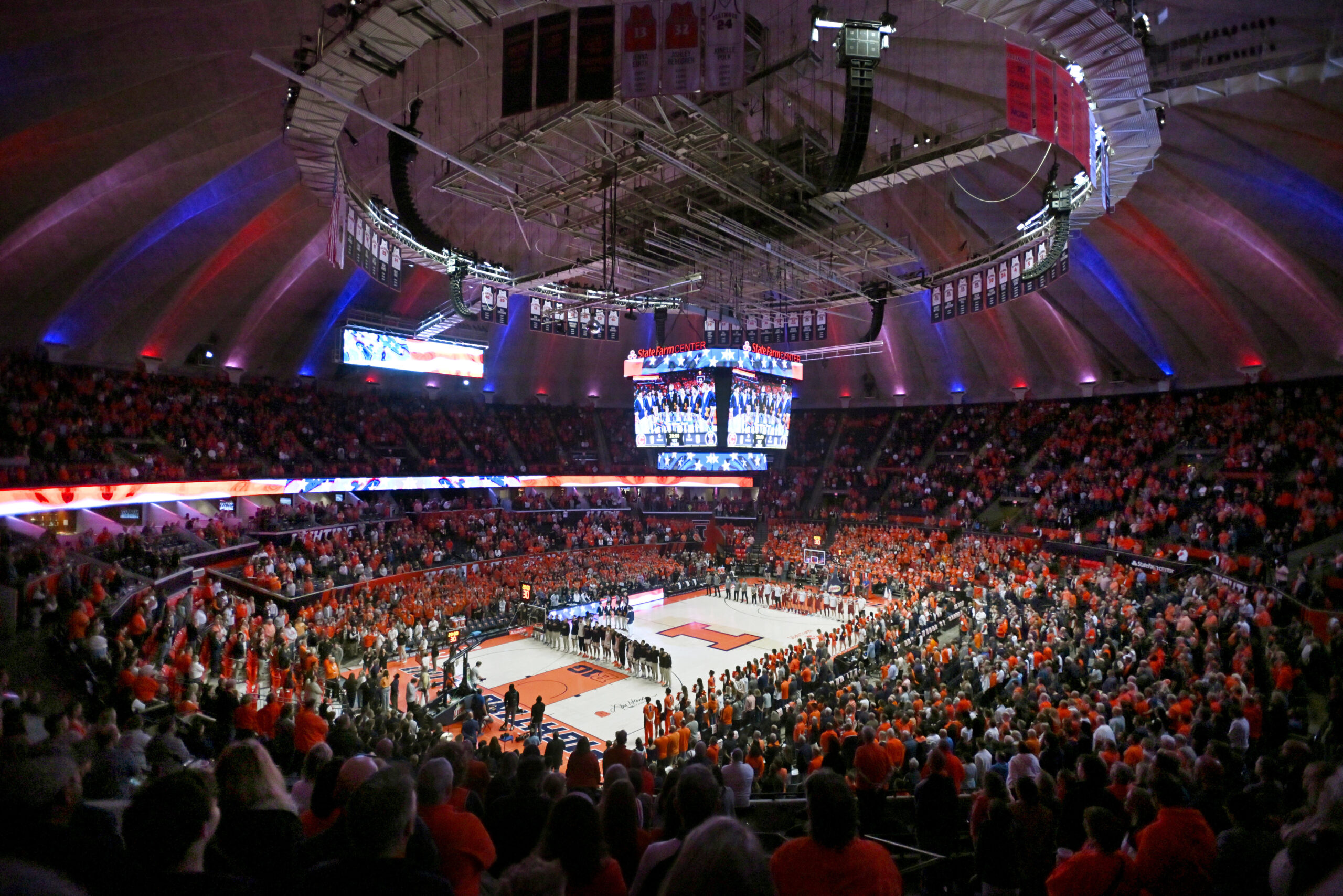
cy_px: 448
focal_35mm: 17
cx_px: 672
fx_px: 634
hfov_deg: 93.3
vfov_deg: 70.4
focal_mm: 17
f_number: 3.2
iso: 3200
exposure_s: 1/1600
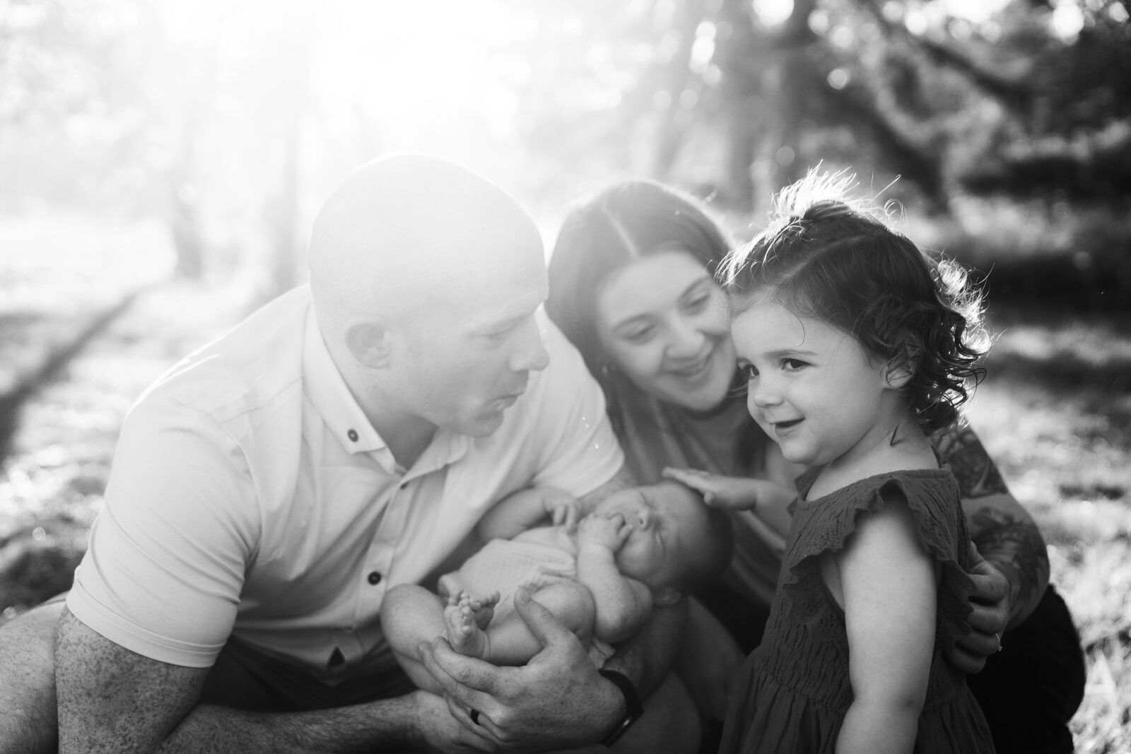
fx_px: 1382
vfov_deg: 30.5
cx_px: 566
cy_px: 377
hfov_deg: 44.5
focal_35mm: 44
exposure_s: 1/2000
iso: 1000
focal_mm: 44
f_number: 2.8
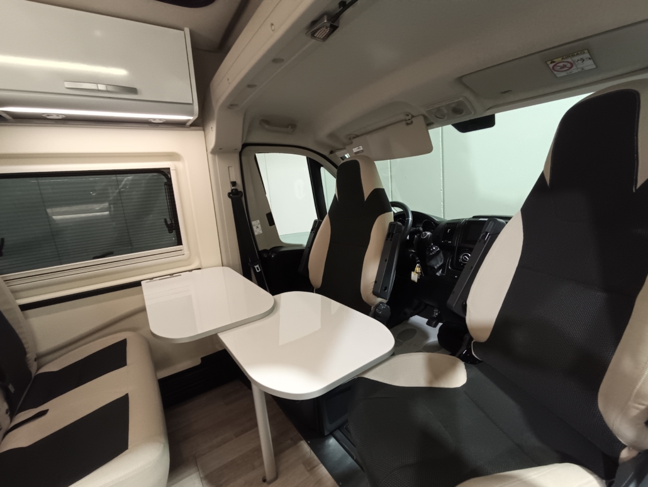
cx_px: 324
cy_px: 244
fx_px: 281
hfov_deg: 98.2
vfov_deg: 81.8
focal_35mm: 15
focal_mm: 1.65
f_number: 2.2
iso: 482
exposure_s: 1/33.3
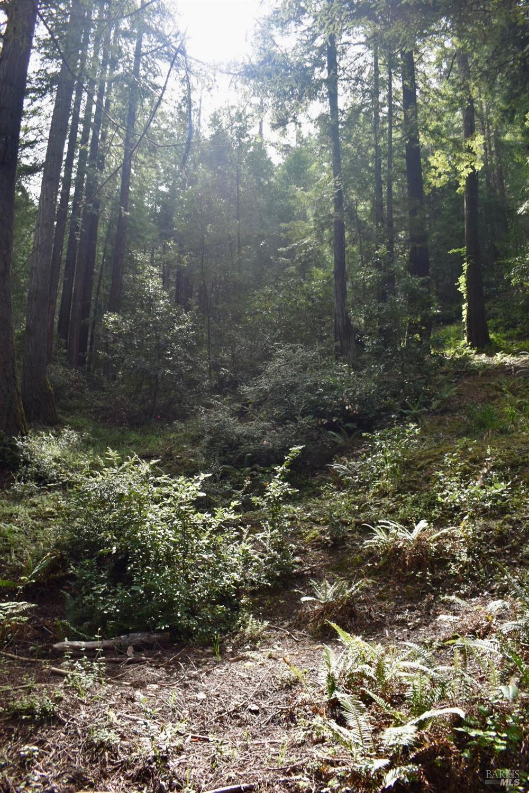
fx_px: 595
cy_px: 396
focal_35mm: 27
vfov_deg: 67.4
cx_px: 264
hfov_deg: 47.9
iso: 360
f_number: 5.6
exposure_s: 1/250
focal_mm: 18
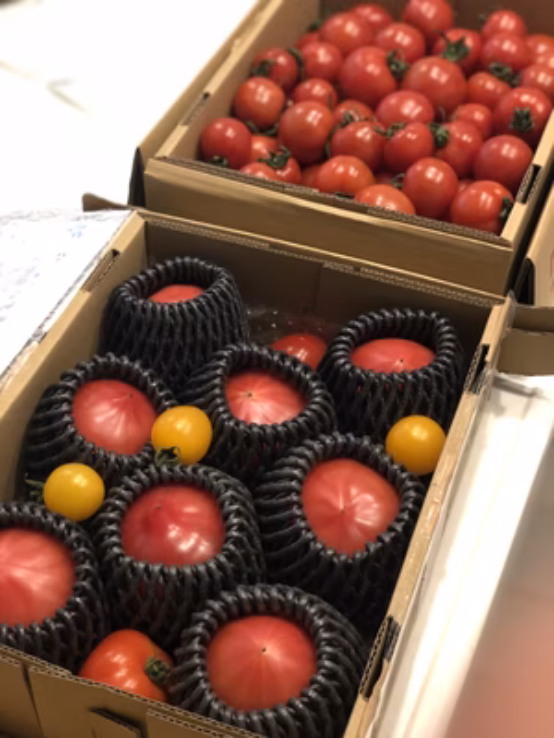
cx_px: 277
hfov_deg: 28.0
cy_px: 369
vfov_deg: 36.8
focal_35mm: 52
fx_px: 1110
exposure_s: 1/33
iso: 125
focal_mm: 6
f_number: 2.4
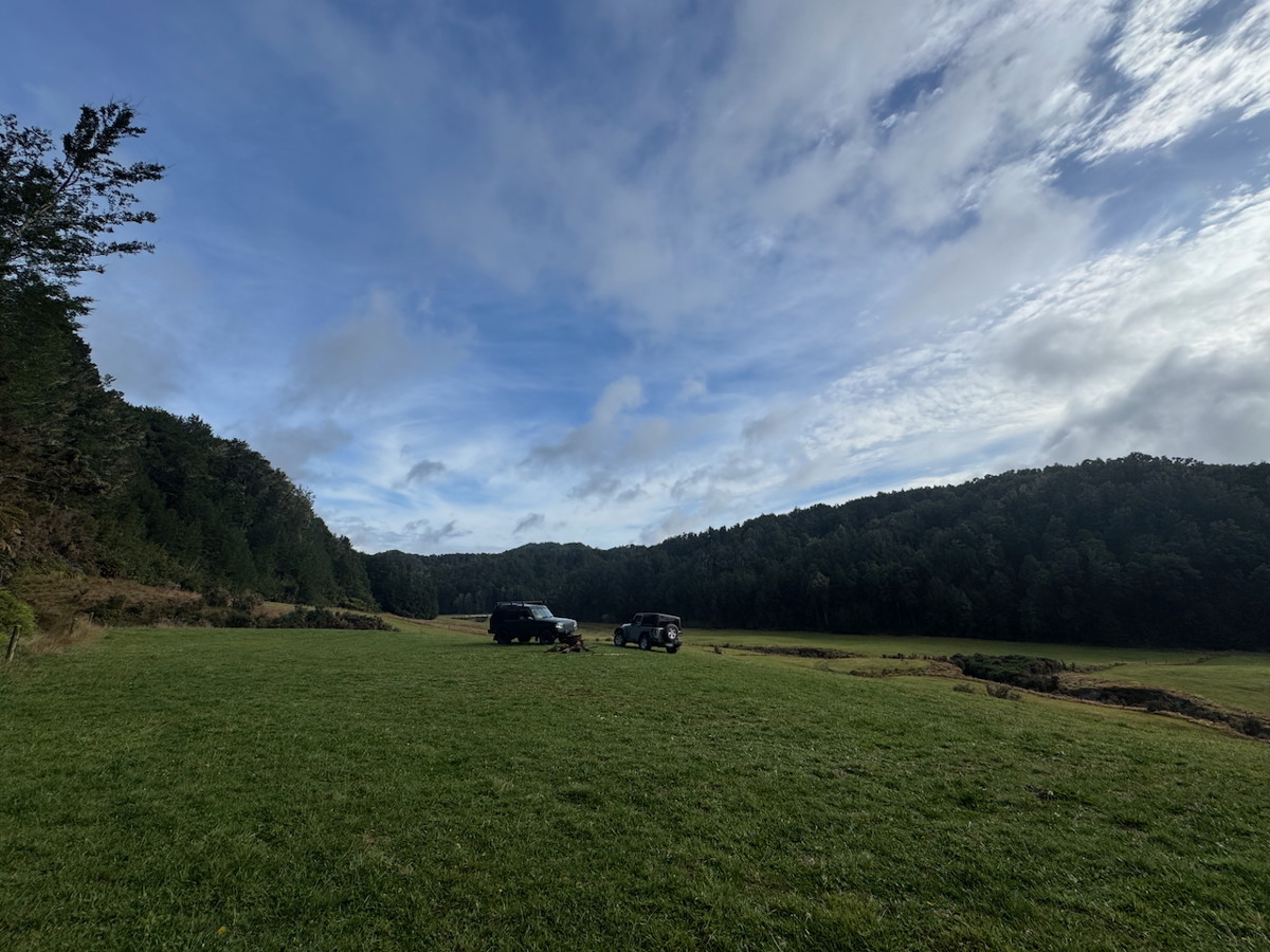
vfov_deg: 85.7
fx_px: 514
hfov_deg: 102.1
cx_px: 635
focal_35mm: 14
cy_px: 476
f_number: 2.2
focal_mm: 2.22
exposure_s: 1/2874
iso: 50
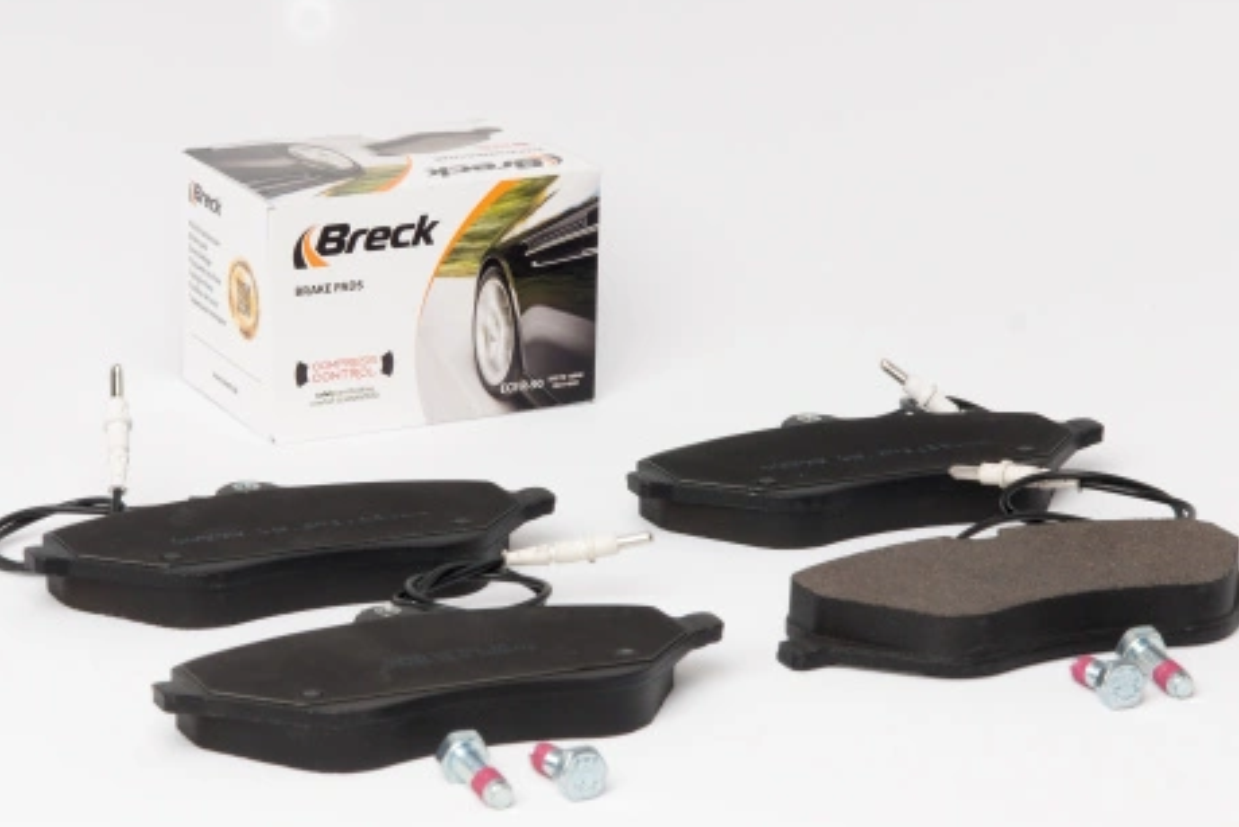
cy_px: 520
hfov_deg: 19.0
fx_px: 3706
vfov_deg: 12.7
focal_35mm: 108
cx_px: 692
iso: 100
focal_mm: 55
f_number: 13
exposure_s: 1/200
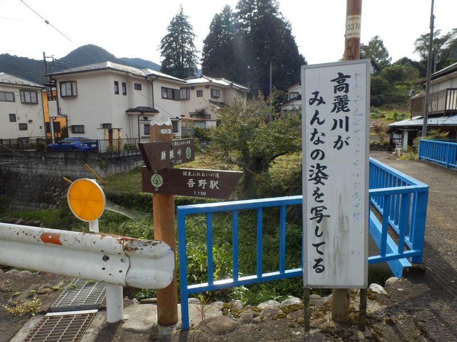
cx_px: 228
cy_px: 171
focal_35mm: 24
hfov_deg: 71.6
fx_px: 317
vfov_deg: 56.8
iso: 80
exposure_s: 1/100
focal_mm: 4.2
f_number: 7.9
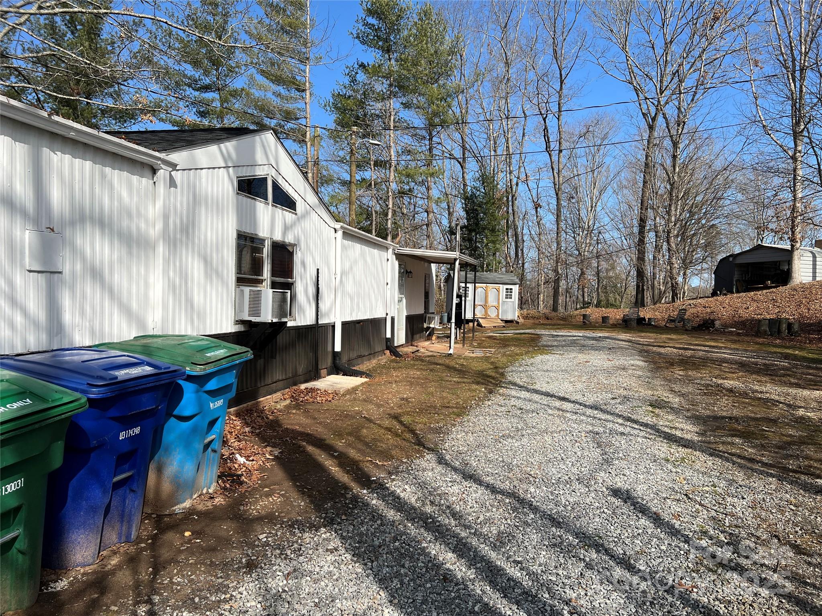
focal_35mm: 26
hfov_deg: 67.3
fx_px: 617
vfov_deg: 53.1
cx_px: 411
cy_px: 308
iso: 50
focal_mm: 5.7
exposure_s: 1/4274
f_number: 1.5
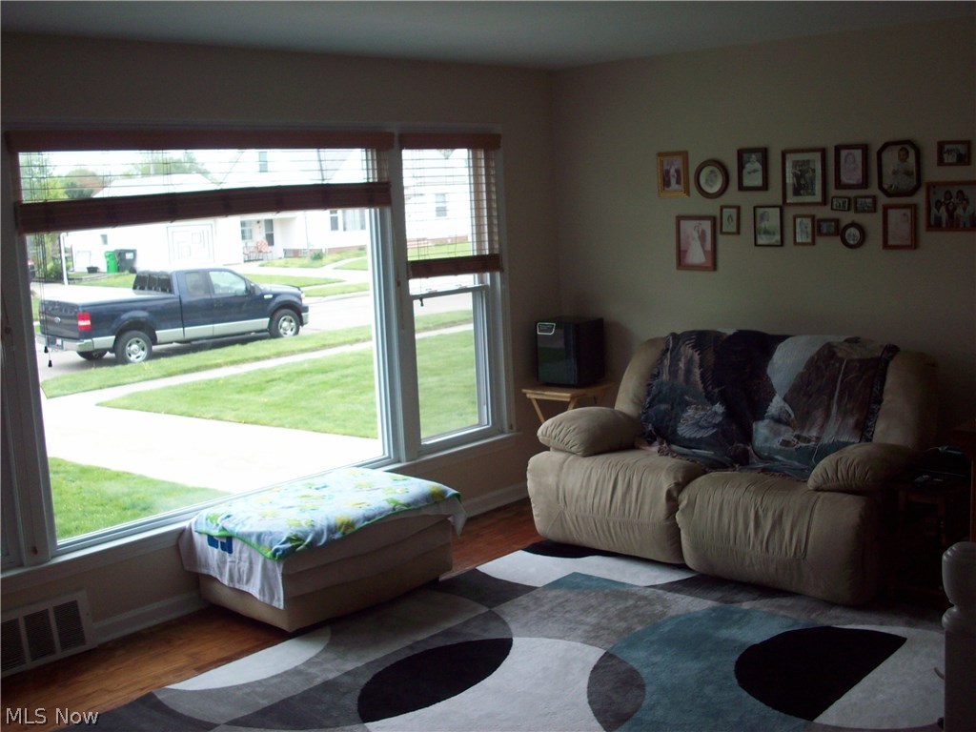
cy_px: 366
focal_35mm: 37
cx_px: 488
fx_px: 1043
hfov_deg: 50.1
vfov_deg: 38.7
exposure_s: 1/138
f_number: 2.8
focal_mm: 6.2
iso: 80
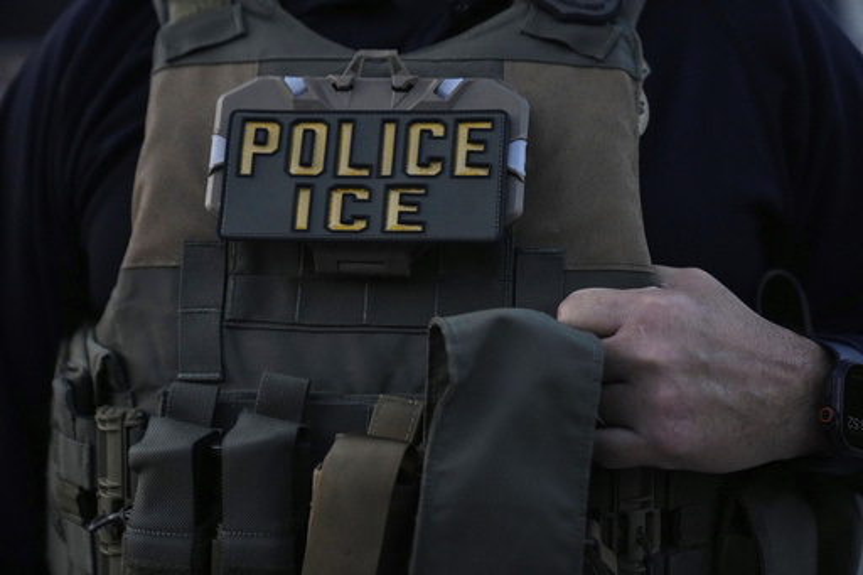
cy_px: 288
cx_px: 432
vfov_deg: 19.4
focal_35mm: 70
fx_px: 1677
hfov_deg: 28.9
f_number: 2.8
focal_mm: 70
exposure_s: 1/4000
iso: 3200
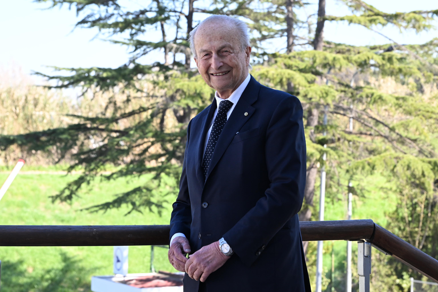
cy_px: 146
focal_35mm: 88
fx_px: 1071
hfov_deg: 23.1
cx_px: 219
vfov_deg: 15.5
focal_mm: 88
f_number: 8
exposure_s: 1/400
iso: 640
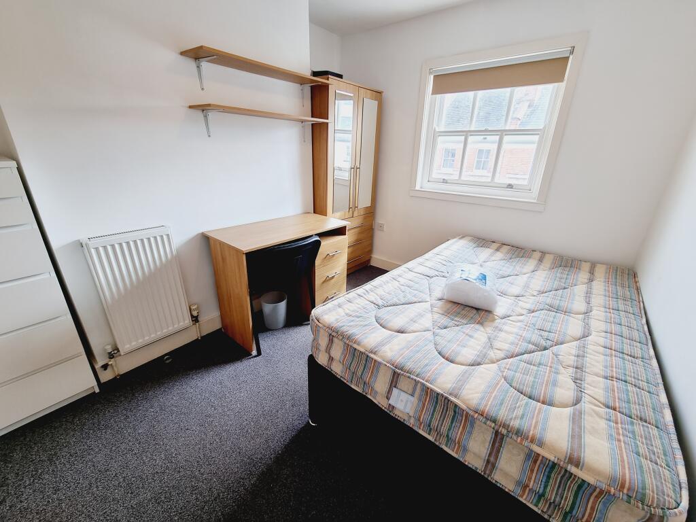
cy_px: 261
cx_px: 348
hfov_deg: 106.2
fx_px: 261
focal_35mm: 13
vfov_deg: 89.9
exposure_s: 1/50
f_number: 2.2
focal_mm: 2.2
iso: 50
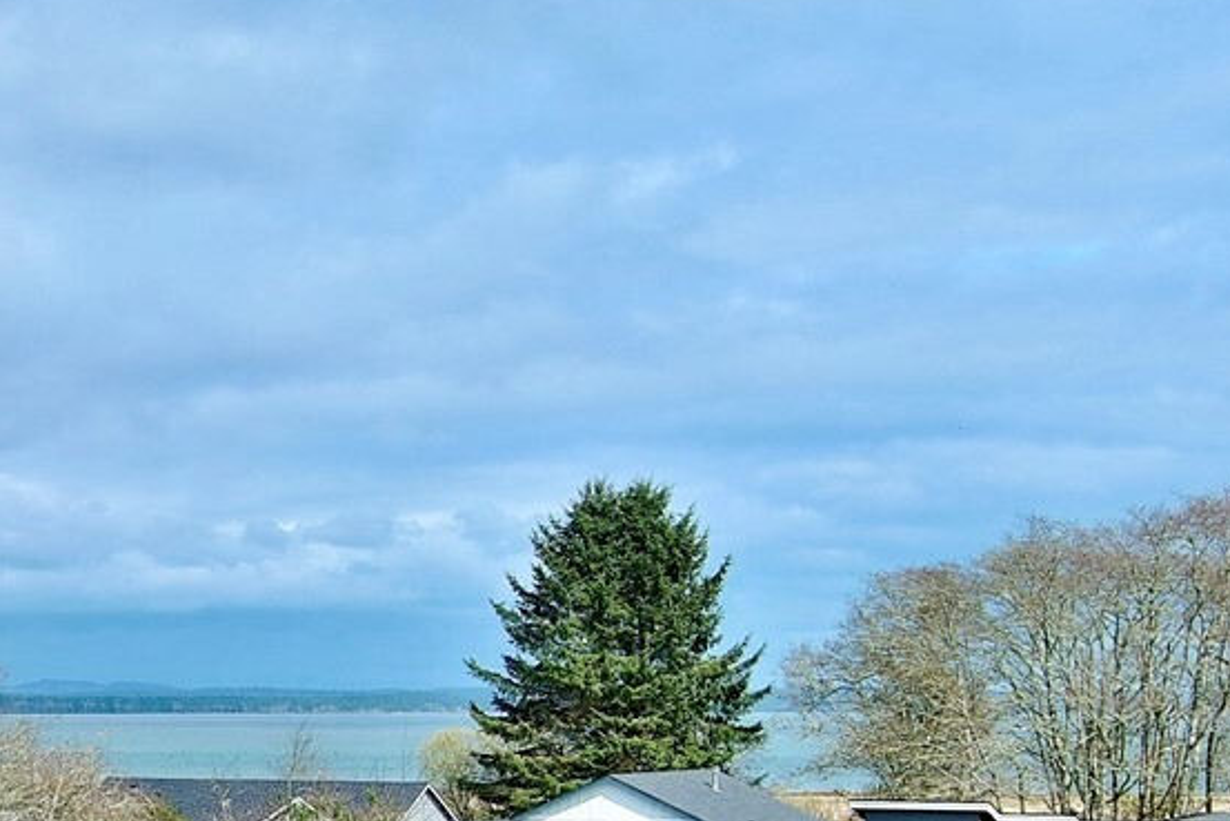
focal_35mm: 89
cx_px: -304
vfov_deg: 15.1
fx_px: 3041
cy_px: 815
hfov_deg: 21.1
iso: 101
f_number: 2.8
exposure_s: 1/1701
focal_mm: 10.57
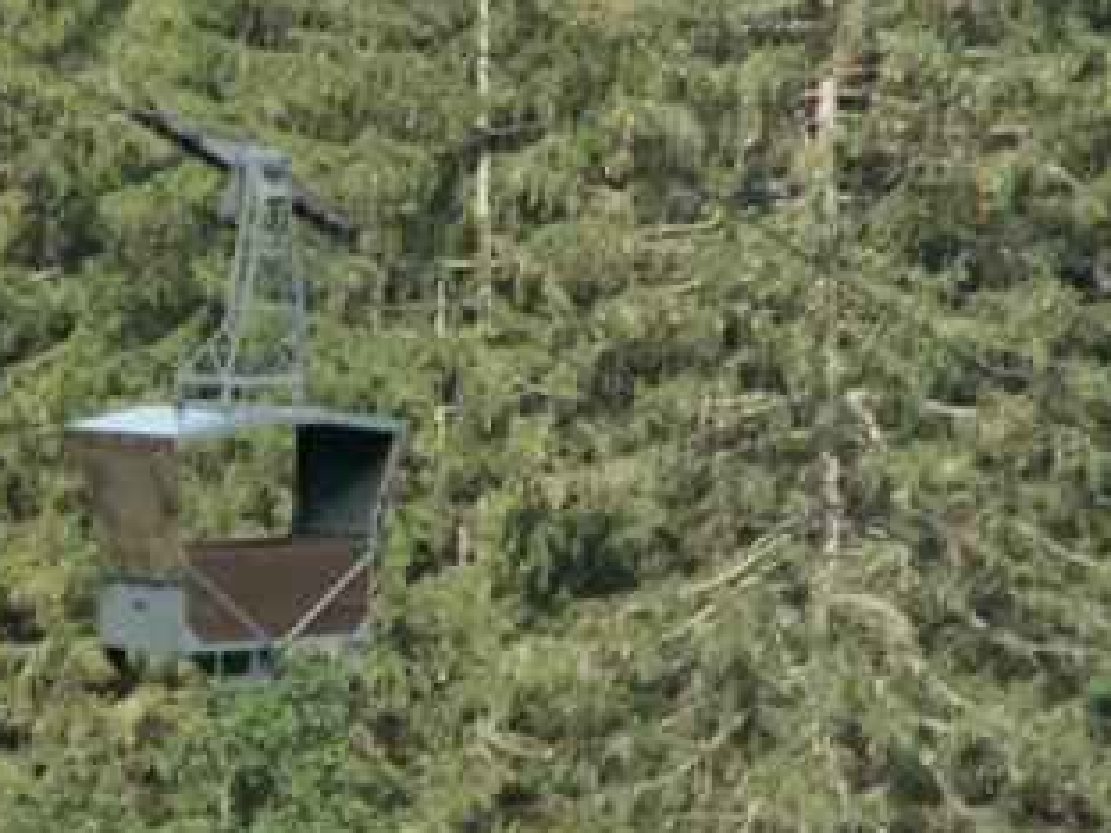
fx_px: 27634
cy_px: 509
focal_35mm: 861
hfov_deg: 2.3
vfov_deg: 1.7
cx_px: 349
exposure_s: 1/100
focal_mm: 69.45
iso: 50
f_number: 4.5
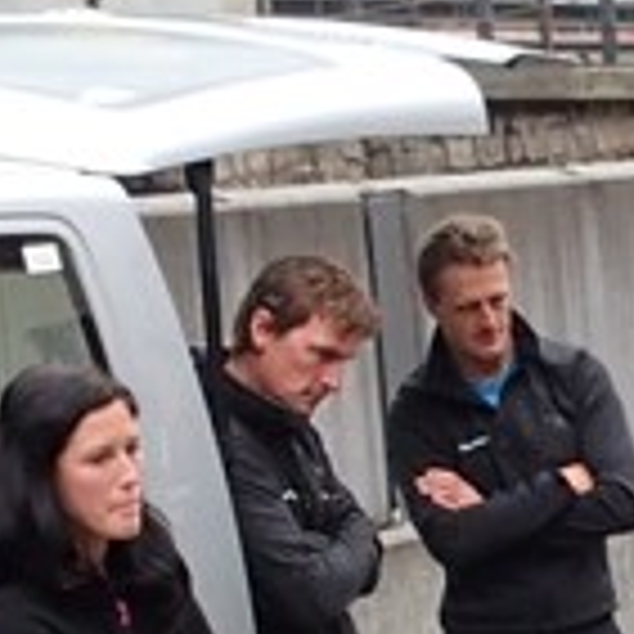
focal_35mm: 161
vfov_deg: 10.6
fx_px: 3336
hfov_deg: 10.6
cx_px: 818
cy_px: 796
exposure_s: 1/320
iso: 400
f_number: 2.8
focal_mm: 4.5
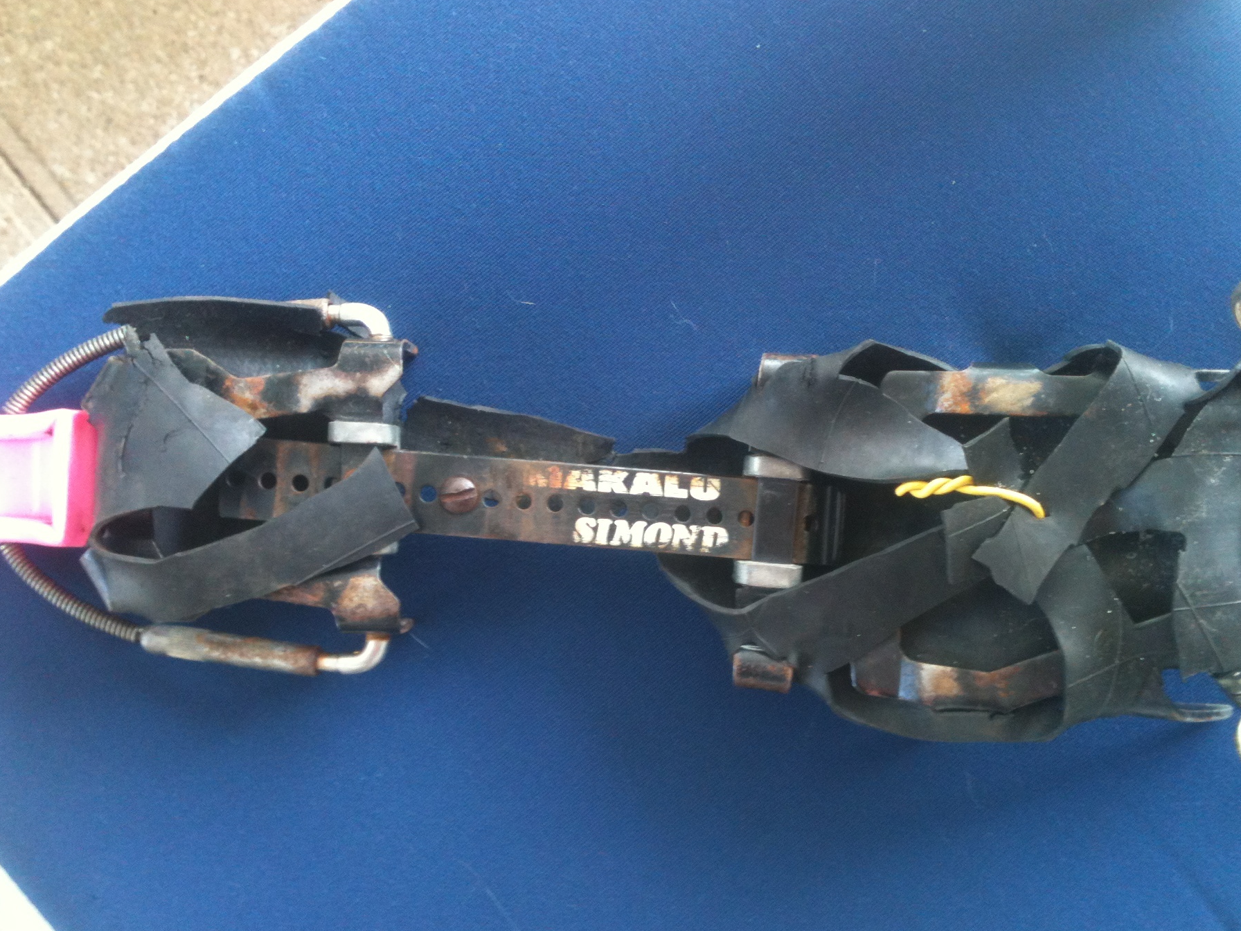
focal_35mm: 40
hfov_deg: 46.7
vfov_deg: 35.9
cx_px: 681
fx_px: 1434
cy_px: 499
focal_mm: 3.85
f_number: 2.8
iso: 80
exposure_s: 1/24
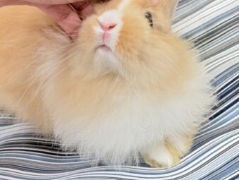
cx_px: 158
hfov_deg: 38.5
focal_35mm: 49
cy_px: 125
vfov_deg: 29.4
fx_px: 338
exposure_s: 1/50
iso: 125
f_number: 1.6
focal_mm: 5.96
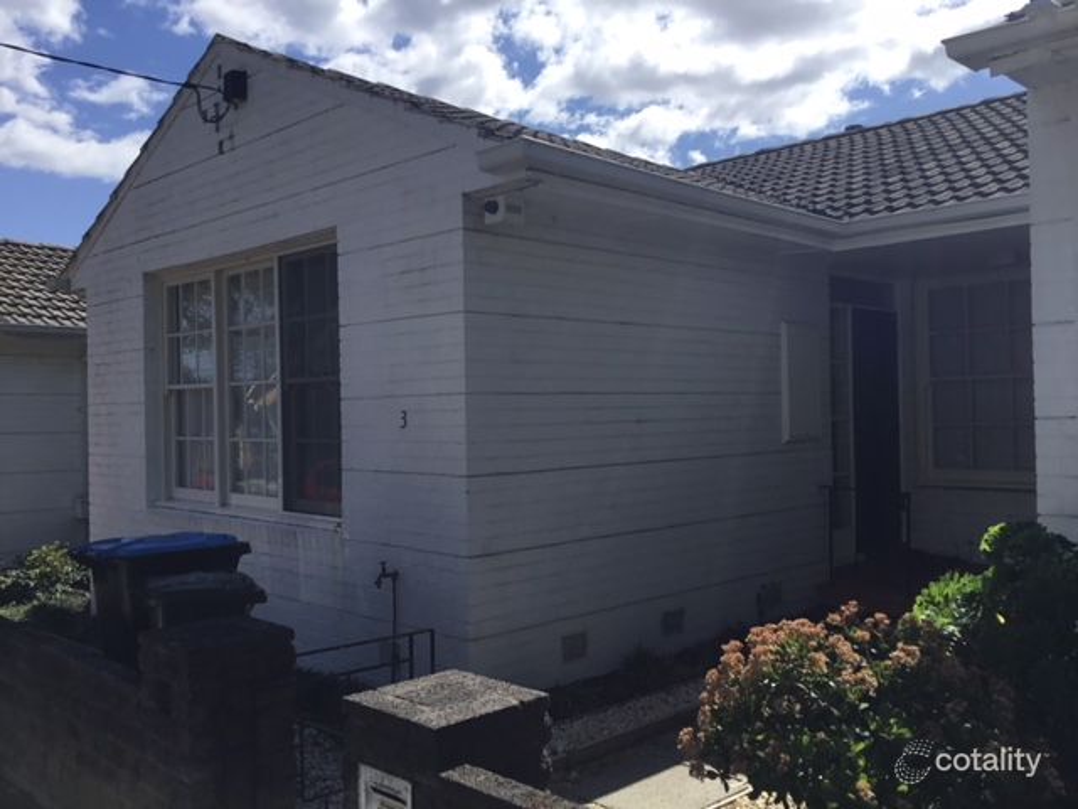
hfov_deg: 58.4
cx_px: 539
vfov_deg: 45.4
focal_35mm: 31
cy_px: 404
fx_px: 965
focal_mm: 3.3
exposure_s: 1/1631
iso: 25
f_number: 2.4
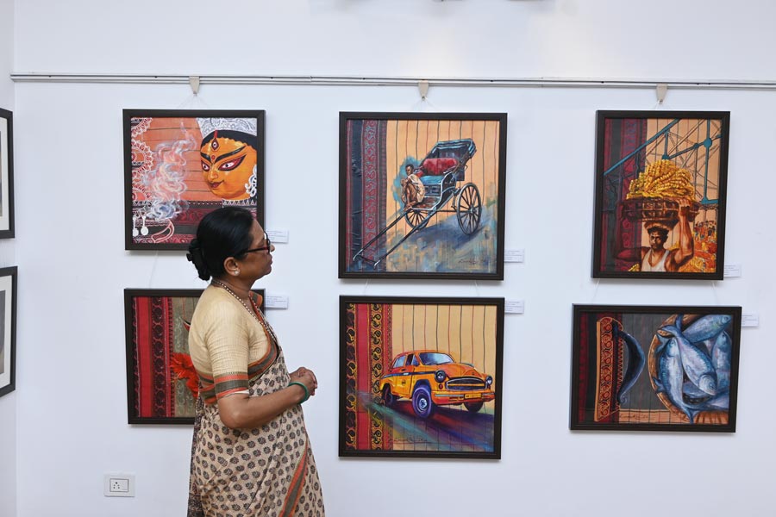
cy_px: 258
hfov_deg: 57.2
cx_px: 388
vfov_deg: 40.0
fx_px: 711
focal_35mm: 33
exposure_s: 1/100
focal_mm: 22
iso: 100
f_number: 5
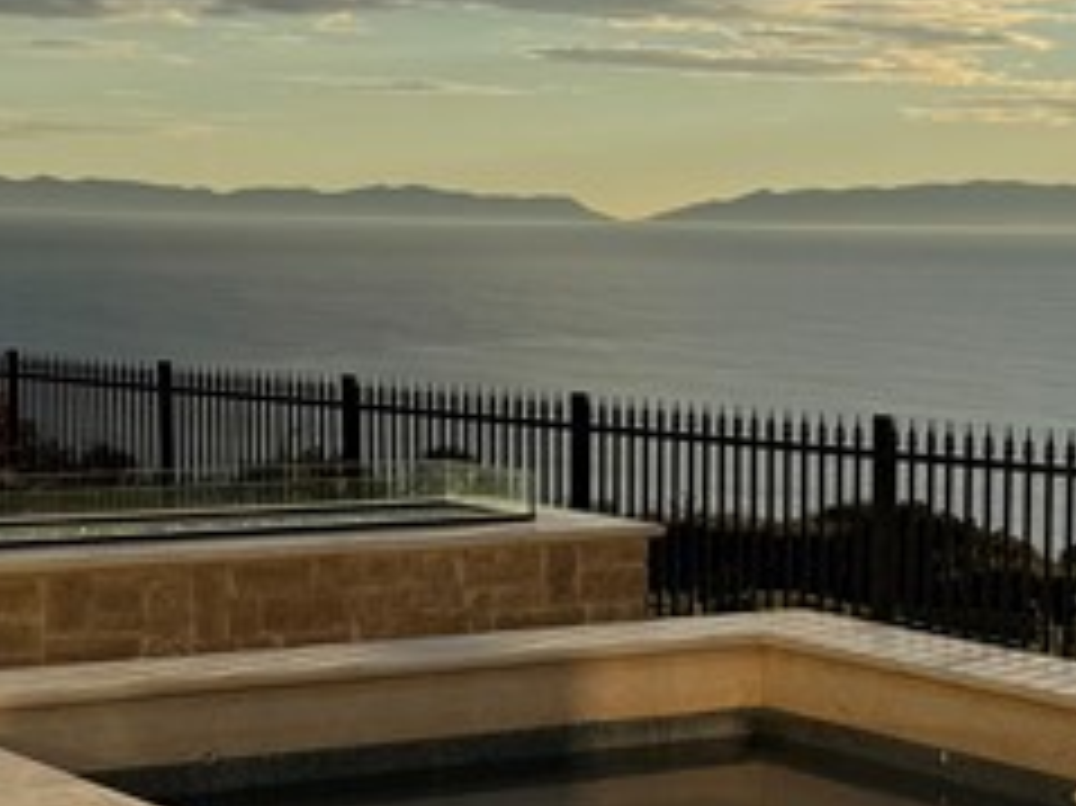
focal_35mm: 103
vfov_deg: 14.3
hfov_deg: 18.7
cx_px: 1004
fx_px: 3200
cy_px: 635
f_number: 1.78
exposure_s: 1/6410
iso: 80
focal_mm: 6.76
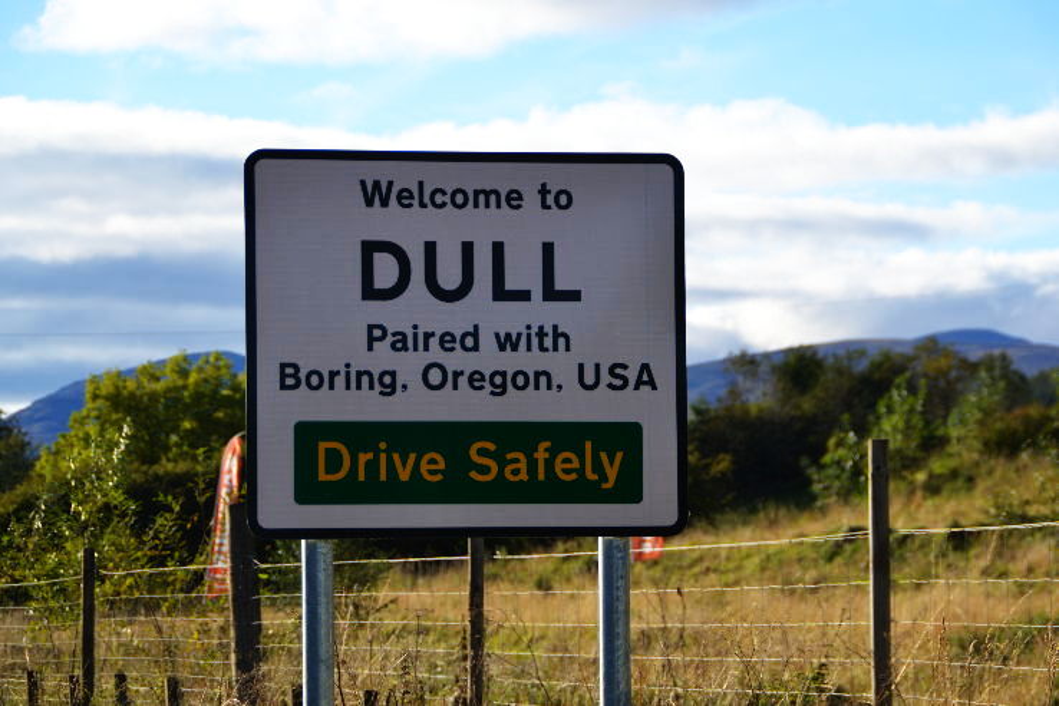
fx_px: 4192
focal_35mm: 142
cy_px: 353
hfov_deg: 14.4
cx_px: 530
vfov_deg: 9.6
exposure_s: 1/500
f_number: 5.6
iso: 125
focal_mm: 95
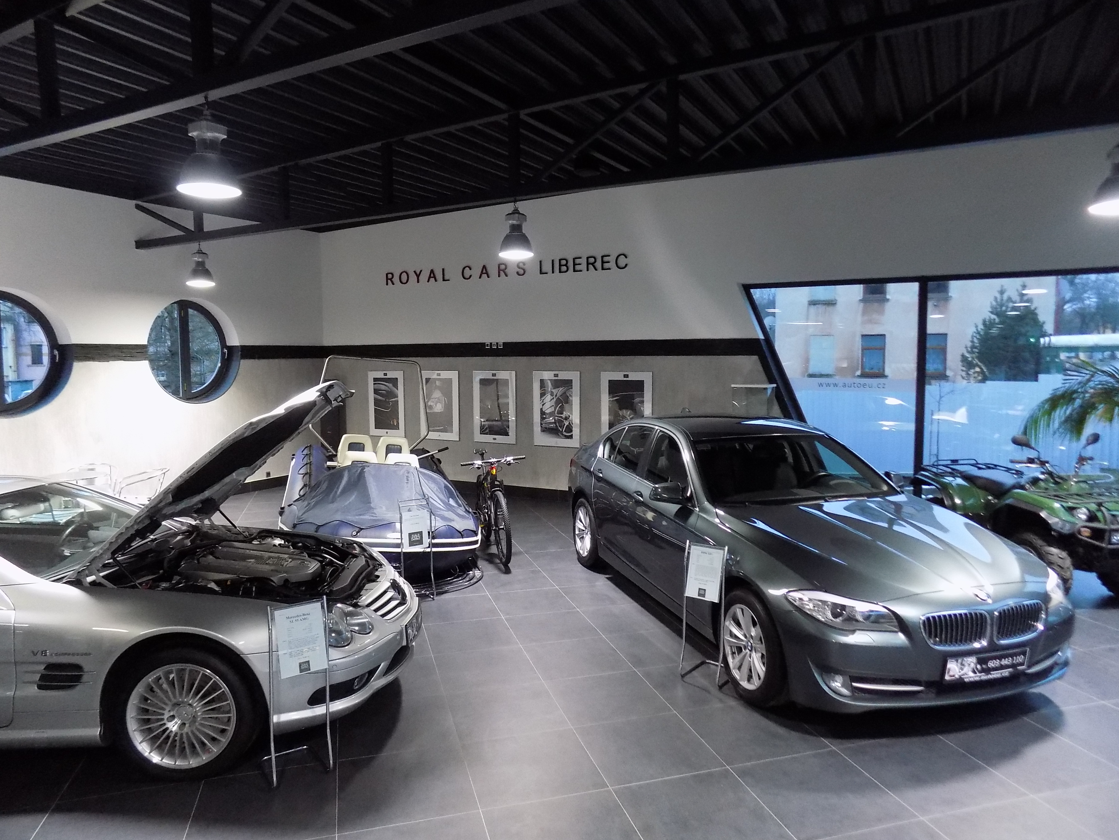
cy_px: 420
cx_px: 560
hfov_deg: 73.9
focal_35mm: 23
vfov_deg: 58.9
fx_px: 744
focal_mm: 4
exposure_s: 1/10
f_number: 3.1
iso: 400
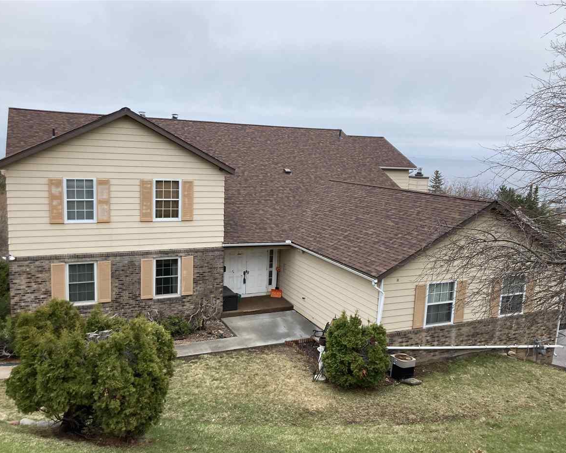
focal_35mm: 30
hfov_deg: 58.8
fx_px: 503
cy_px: 233
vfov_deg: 48.5
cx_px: 285
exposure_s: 1/558
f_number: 1.8
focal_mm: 3.99
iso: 20
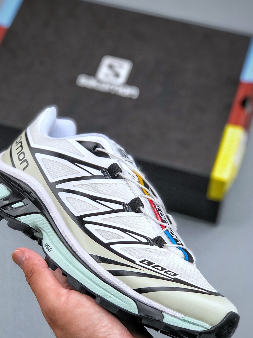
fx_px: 770
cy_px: 214
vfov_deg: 24.6
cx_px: 94
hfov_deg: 18.6
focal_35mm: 79
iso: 25
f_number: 2.8
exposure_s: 1/100
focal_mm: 6.6
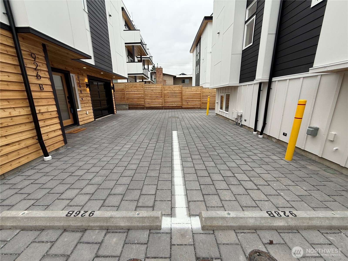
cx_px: 174
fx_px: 141
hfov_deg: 102.1
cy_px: 130
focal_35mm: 14
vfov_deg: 85.7
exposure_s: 1/249
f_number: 2.2
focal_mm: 2.22
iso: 50
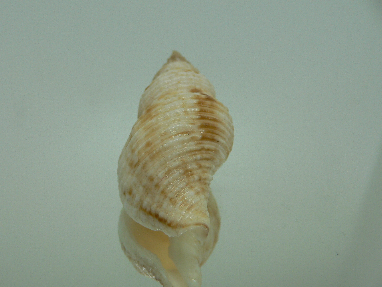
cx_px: 162
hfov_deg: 45.6
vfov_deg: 35.1
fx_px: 452
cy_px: 153
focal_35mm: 41
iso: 100
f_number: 2.8
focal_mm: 4.6
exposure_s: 1/60
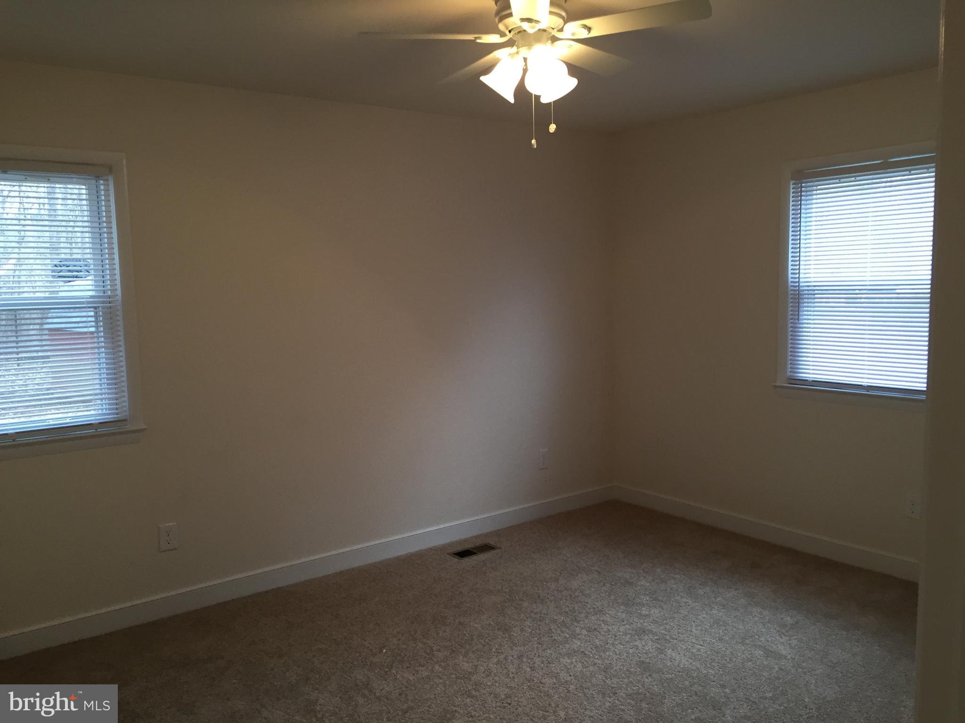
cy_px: 362
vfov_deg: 48.2
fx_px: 808
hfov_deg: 61.7
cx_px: 482
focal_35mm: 29
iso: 50
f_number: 2.2
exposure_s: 1/30
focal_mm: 4.15
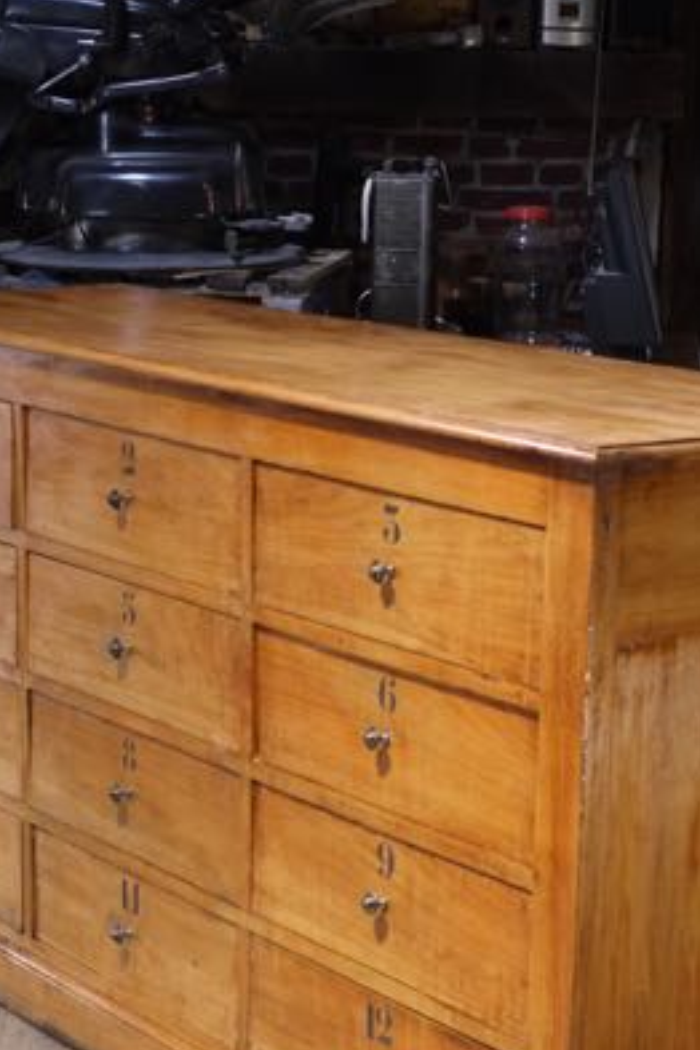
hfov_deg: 16.9
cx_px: 353
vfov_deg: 24.8
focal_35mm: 81
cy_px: 769
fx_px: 2362
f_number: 3.6
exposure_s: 1/125
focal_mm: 35
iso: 2500
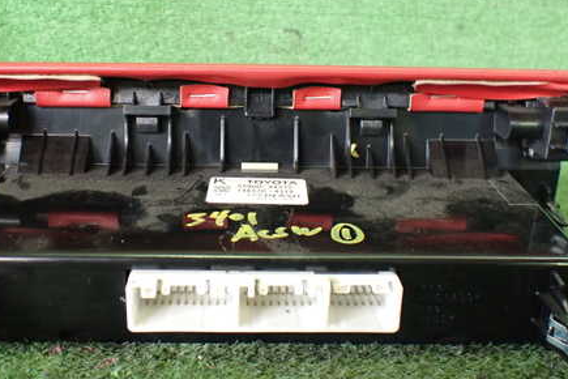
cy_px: 161
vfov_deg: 31.1
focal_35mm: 43
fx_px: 678
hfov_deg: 45.4
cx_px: 252
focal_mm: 5.4
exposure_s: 1/80
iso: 800
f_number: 2.3
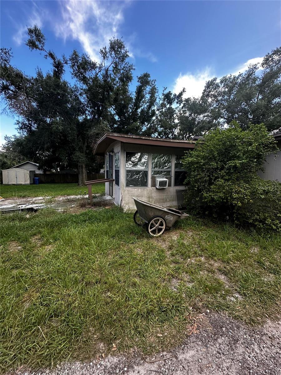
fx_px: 152
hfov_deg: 85.7
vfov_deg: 102.1
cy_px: 188
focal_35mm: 14
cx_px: 140
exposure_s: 1/136
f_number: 2.2
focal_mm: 2.22
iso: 40
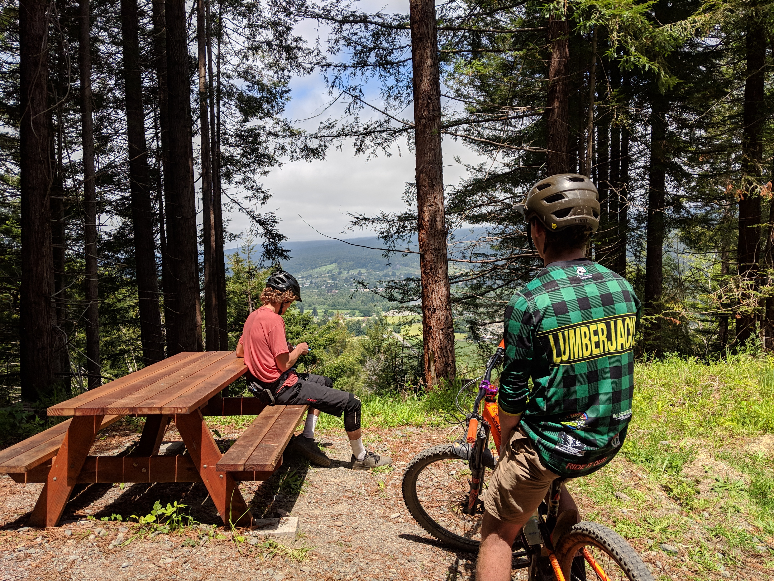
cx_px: 387
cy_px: 290
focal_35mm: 27
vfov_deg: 51.4
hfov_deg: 65.3
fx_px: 604
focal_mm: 4.44
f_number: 1.8
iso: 56
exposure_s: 1/3906
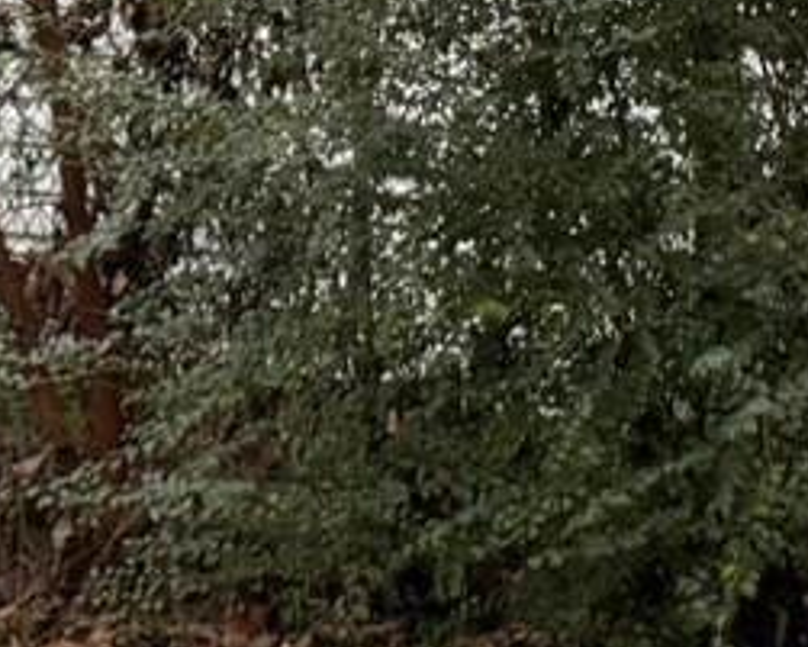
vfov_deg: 8.0
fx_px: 4569
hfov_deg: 10.1
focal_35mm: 191
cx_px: 682
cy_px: -254
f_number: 1.78
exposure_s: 1/121
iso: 160
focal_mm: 6.76
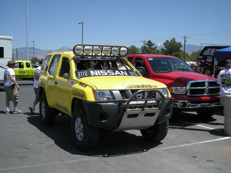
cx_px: 116
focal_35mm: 49
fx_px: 327
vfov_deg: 29.7
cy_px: 86
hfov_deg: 38.9
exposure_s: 1/265
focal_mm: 7.9
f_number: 6.4
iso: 50
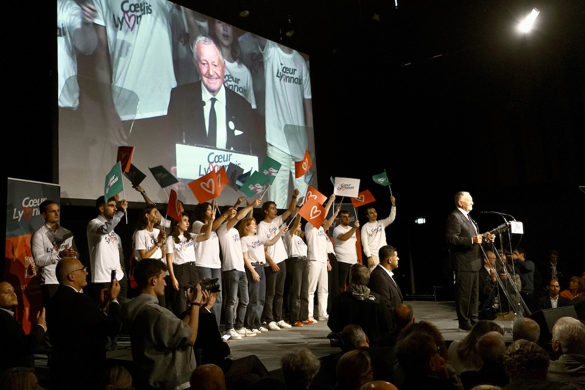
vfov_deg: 40.0
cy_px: 195
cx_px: 292
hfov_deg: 57.2
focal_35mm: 33
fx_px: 536
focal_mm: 33
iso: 2500
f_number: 4.5
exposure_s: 1/160
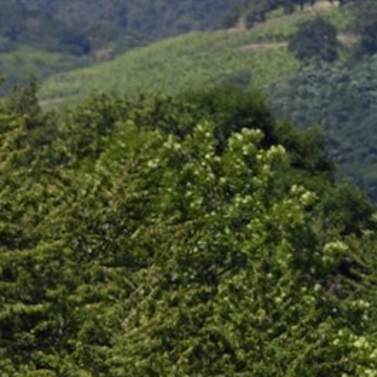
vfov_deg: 2.1
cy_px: 427
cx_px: 1011
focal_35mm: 821
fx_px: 10116
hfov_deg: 2.1
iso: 200
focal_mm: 160
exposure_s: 1/400
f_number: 8
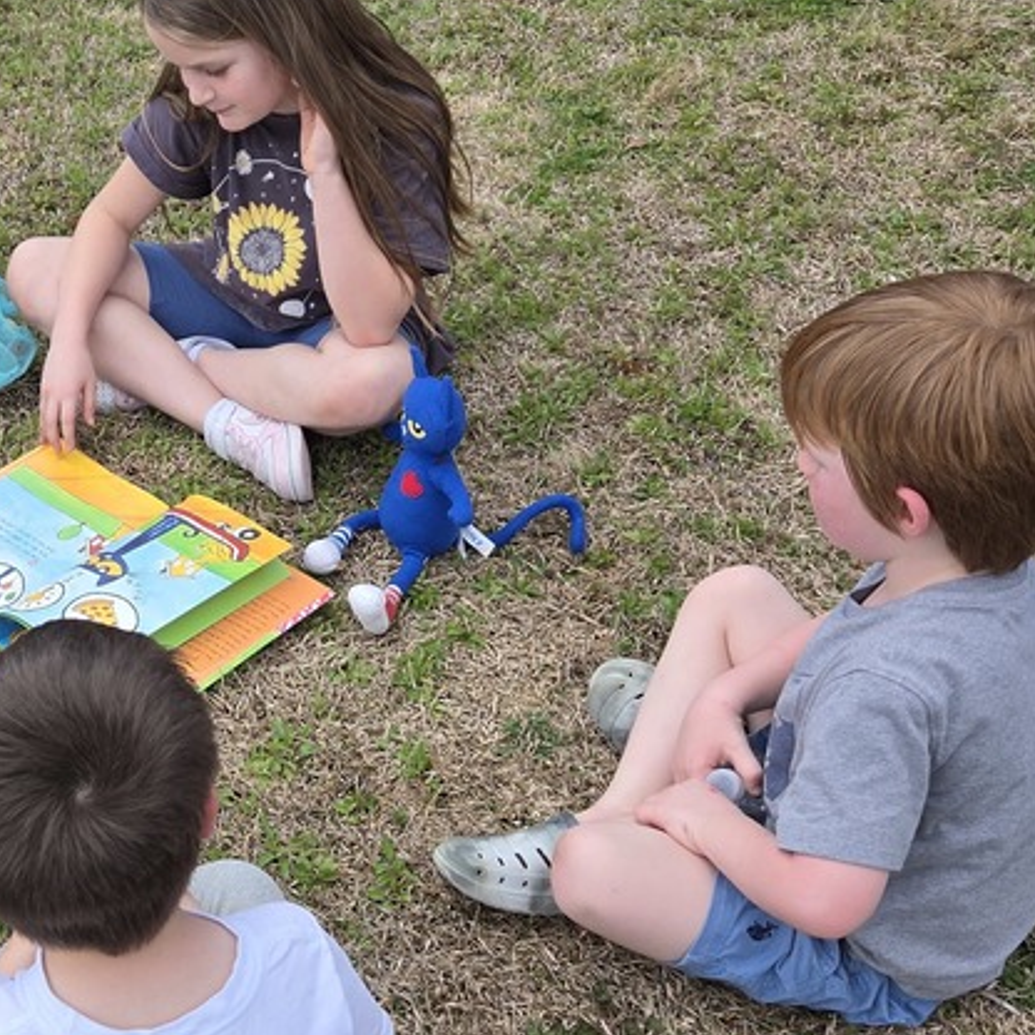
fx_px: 1691
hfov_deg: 32.2
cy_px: 600
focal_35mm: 50
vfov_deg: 34.0
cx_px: 90
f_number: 1.8
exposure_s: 1/2175
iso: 80
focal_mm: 5.4
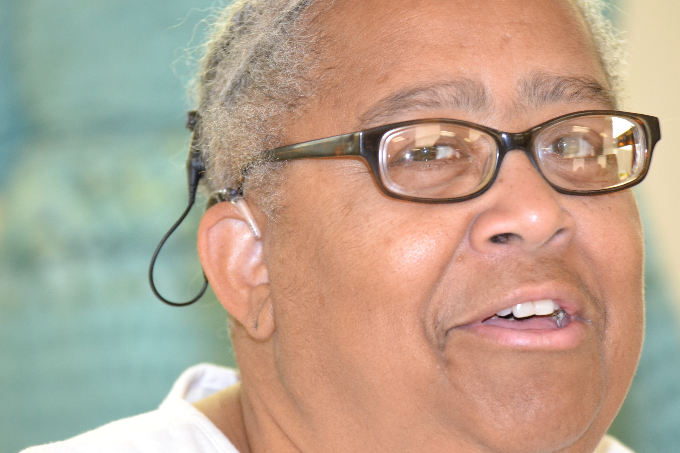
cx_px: 340
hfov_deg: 8.6
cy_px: 226
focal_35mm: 240
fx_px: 4533
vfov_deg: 5.7
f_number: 4.8
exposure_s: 1/60
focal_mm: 160
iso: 2500
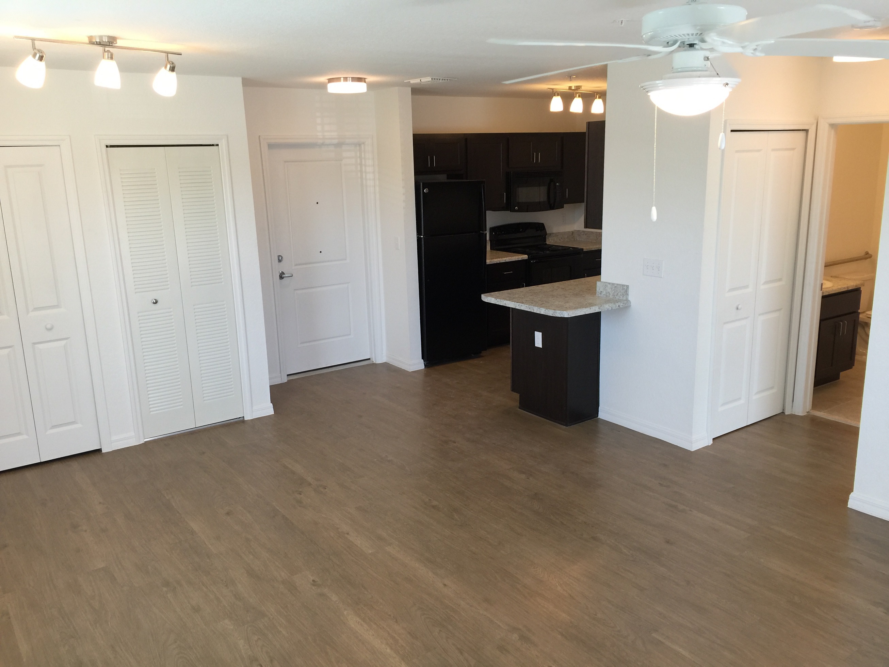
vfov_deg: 48.2
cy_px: 334
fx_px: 745
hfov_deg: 61.7
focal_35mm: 29
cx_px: 444
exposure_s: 1/40
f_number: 2.2
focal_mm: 4.15
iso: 32
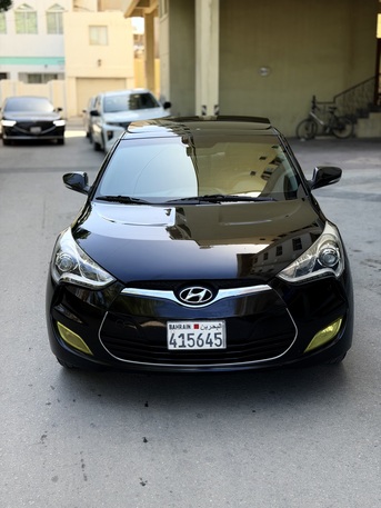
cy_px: 254
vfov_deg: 39.6
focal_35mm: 48
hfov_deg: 30.3
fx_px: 704
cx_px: 190
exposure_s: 1/530
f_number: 1.78
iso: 64
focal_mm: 6.76
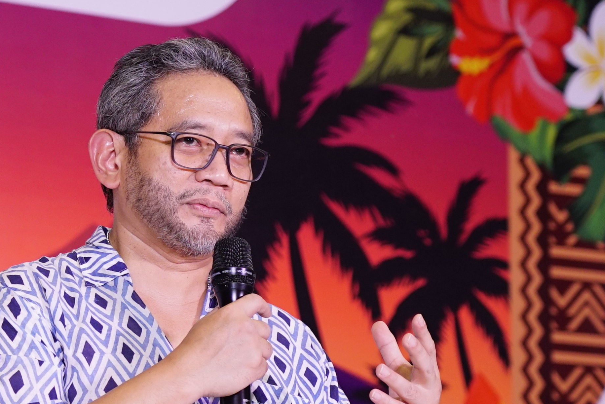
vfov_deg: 8.1
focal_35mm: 169
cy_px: 237
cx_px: 229
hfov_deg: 12.1
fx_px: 2842
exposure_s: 1/160
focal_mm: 73
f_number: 4
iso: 1000
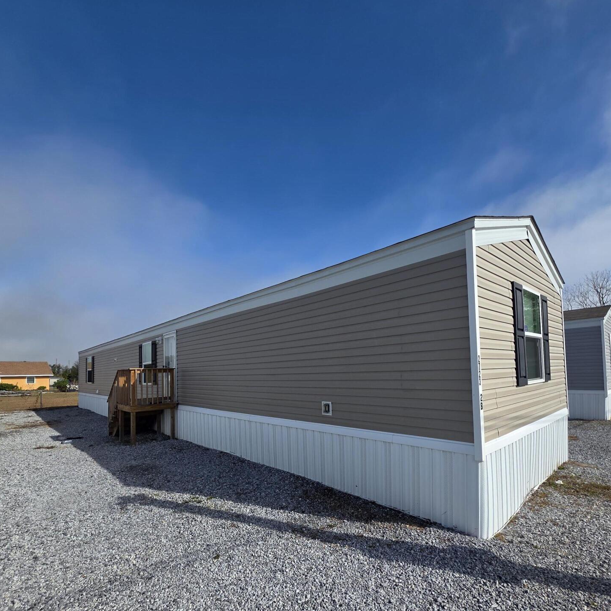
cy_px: 363
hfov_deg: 87.4
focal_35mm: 16
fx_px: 320
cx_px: 317
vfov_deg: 86.5
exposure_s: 1/3255
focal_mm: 2.2
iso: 40
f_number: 1.9
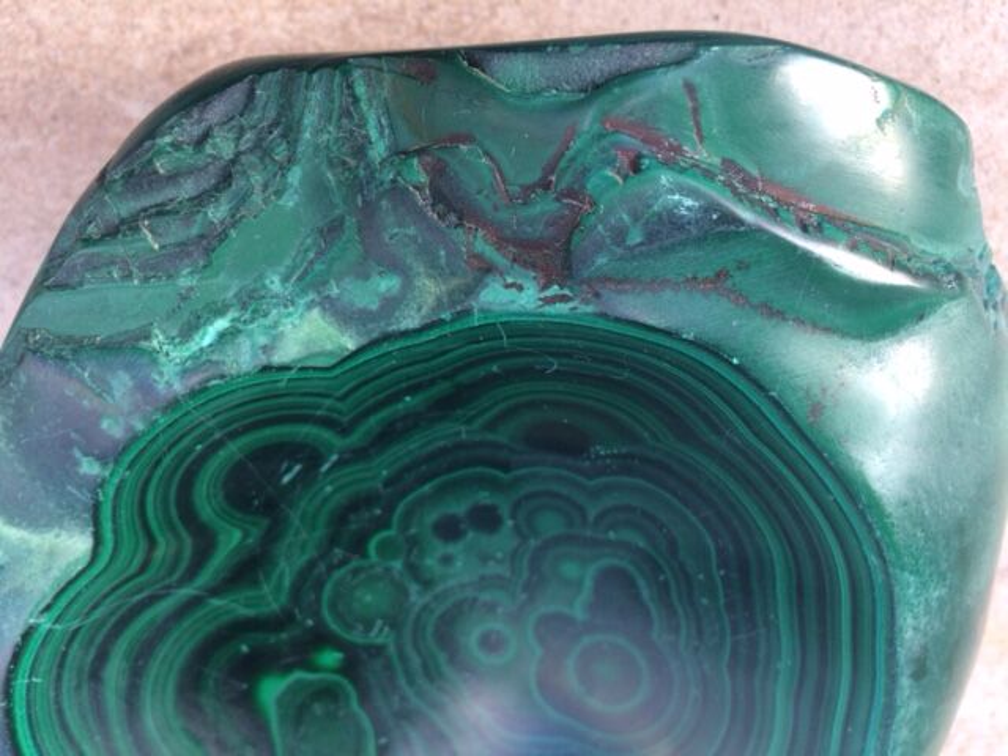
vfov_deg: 48.2
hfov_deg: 61.7
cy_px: 378
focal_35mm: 29
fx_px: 844
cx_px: 504
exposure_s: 1/100
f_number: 2.2
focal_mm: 4.15
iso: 64
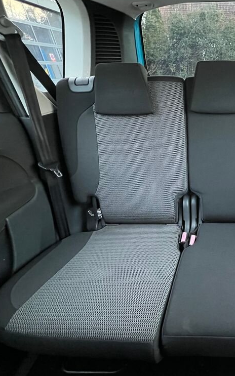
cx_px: 221
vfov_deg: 88.0
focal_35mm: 19
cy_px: 187
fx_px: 195
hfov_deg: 52.7
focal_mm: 1.57
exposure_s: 1/30
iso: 1250
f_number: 1.8
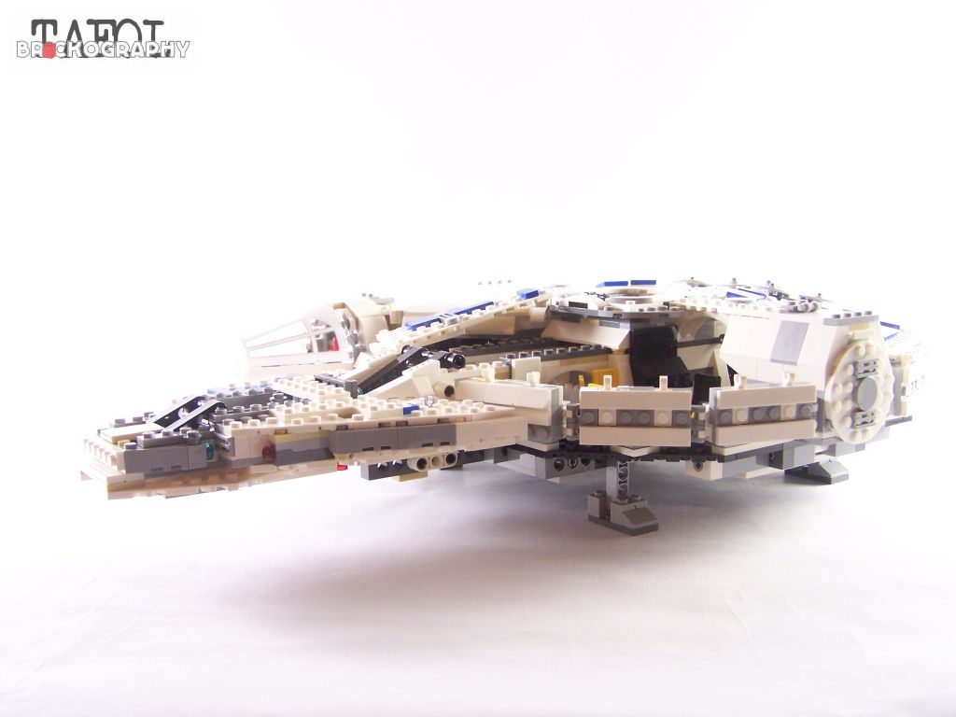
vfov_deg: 37.7
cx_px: 478
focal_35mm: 38
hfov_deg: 49.0
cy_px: 358
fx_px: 1049
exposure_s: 1/20
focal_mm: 6.3
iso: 200
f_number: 3.2
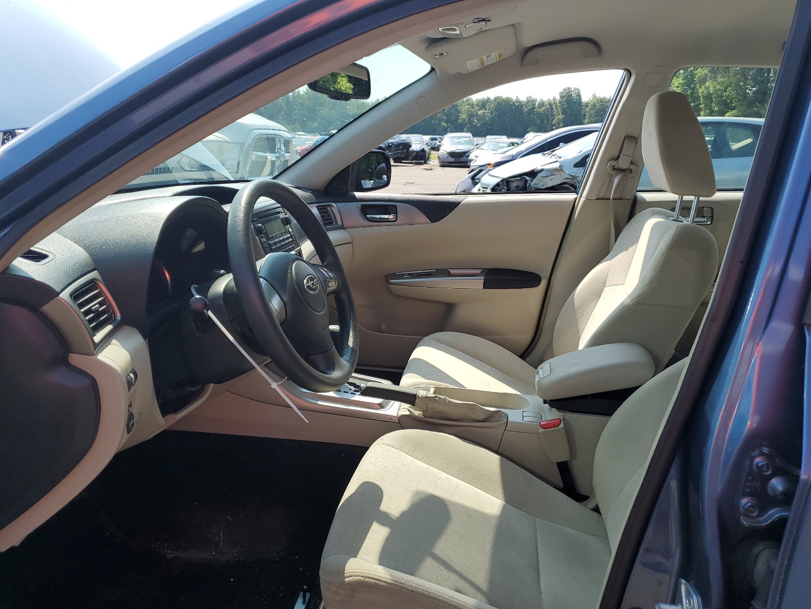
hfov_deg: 65.3
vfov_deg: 51.4
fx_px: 633
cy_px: 308
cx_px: 414
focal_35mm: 27
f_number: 1.5
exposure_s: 1/2000
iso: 50
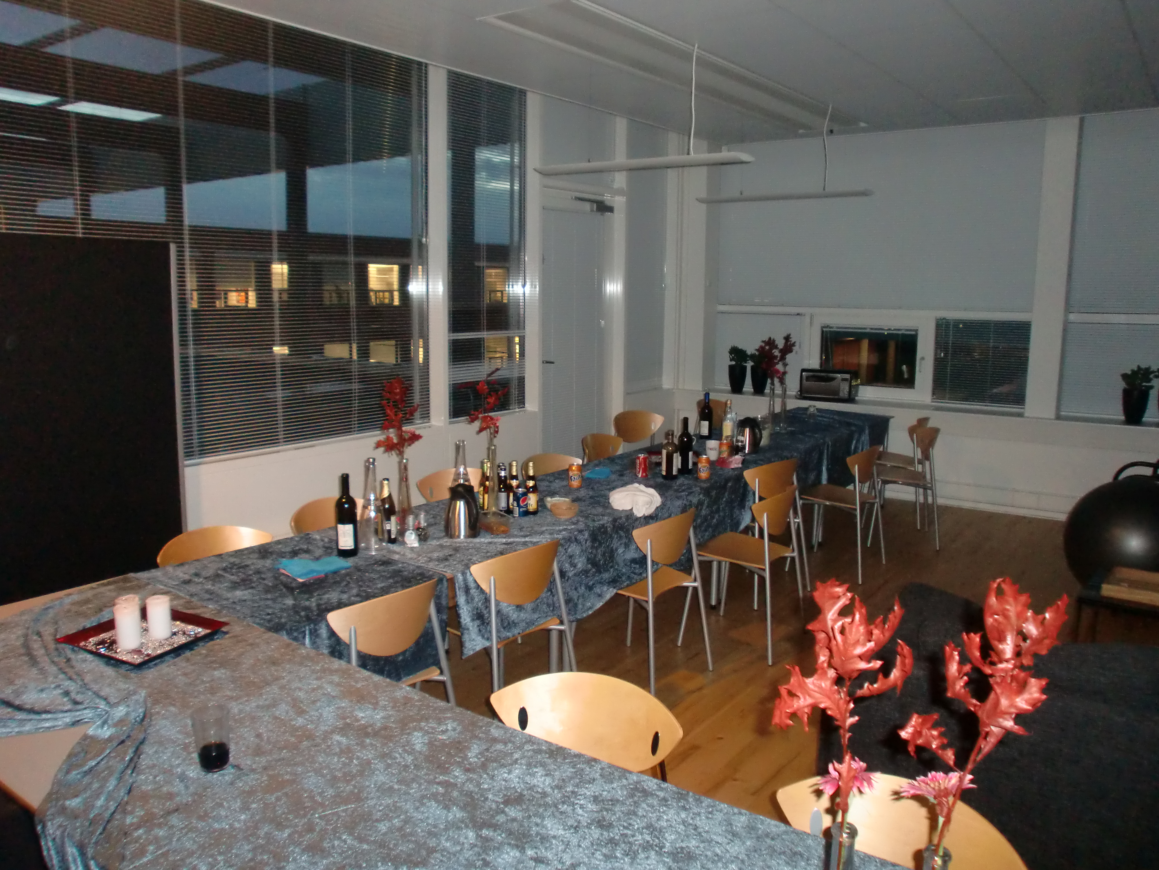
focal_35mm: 26
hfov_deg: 67.3
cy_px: 435
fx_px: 871
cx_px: 580
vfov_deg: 53.1
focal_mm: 4.65
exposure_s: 1/20
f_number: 2.6
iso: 400
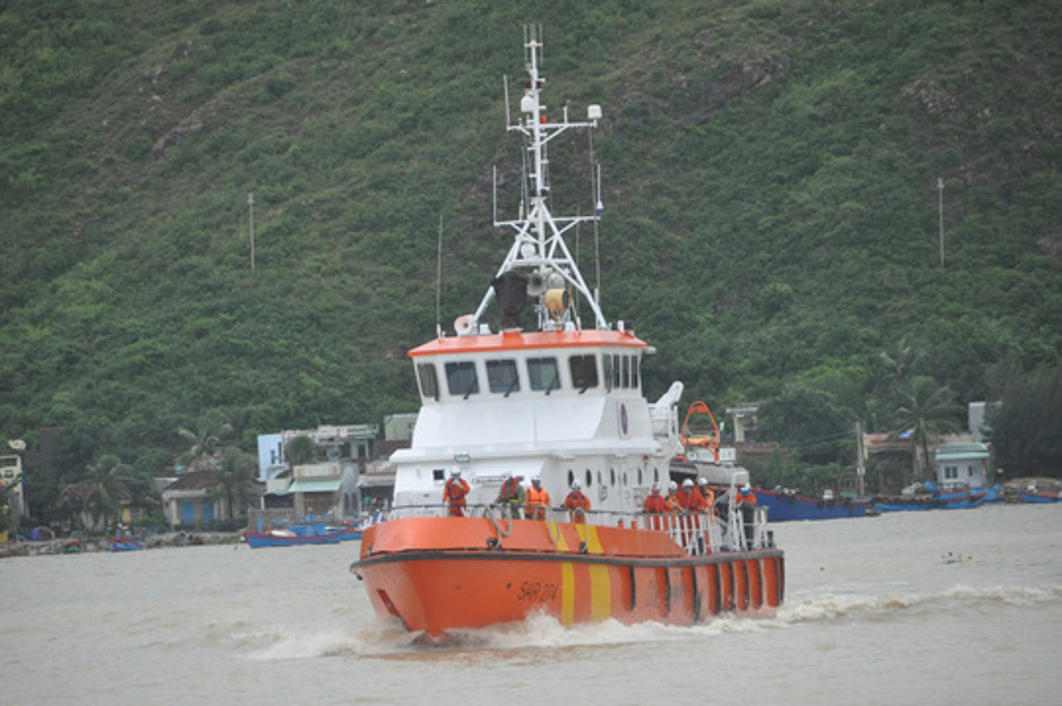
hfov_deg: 6.9
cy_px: 353
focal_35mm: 300
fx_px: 8842
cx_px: 531
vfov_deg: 4.6
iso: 800
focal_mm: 200
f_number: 5.6
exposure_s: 1/1600
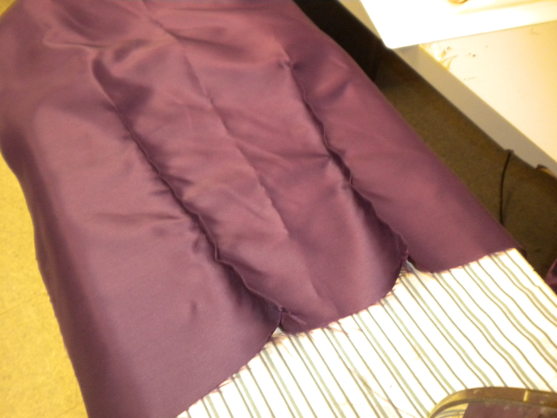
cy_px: 209
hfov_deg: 52.6
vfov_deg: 40.7
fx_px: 563
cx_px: 278
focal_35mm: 35
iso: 400
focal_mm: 6.3
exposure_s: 1/30
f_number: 3.1
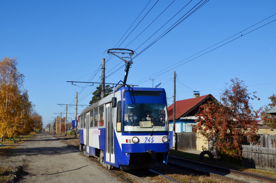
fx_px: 298
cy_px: 92
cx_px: 138
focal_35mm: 39
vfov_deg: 34.1
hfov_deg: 49.6
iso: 200
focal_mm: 26
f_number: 8
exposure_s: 1/1250
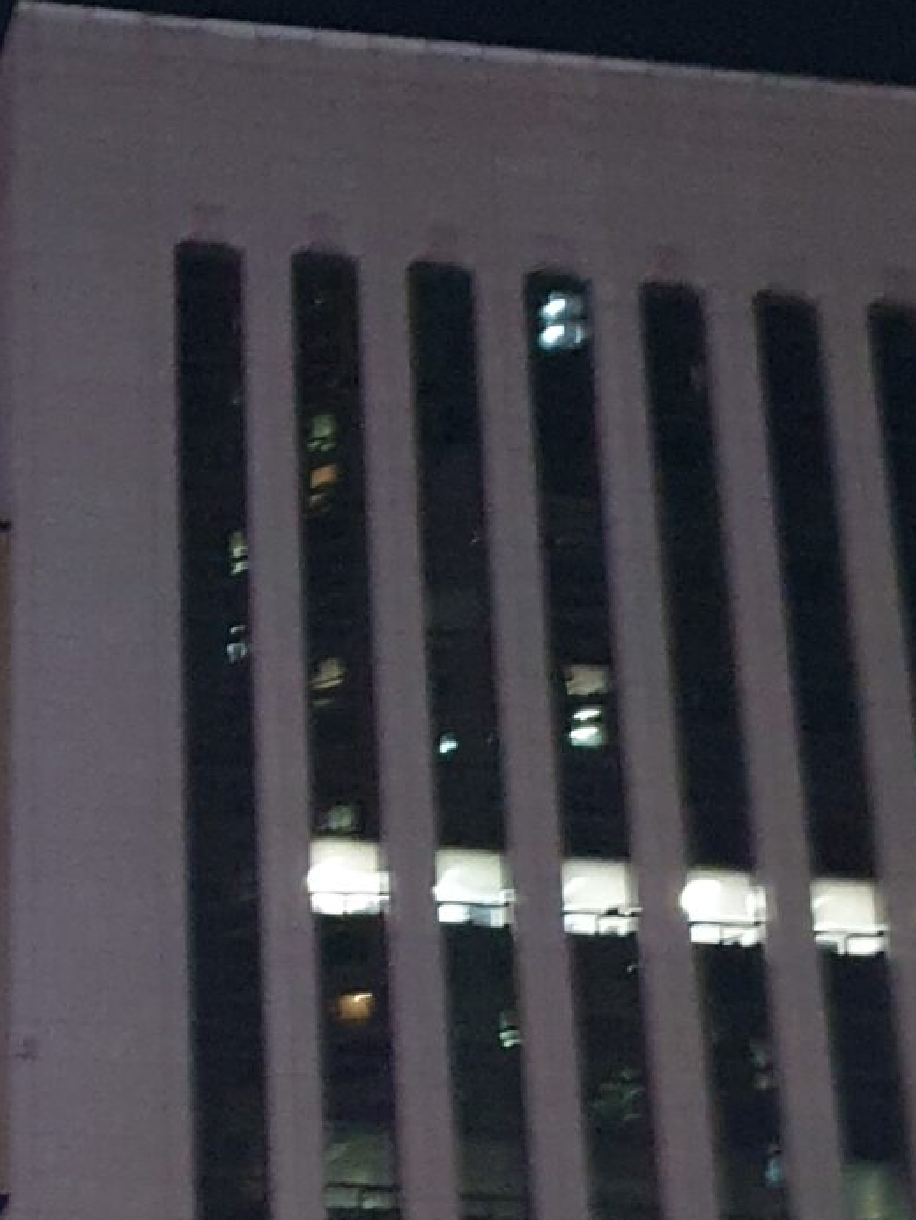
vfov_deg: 20.4
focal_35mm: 96
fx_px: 3386
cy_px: 782
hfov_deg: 14.8
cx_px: -215
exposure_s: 1/17
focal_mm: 4.32
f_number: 1.5
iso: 500
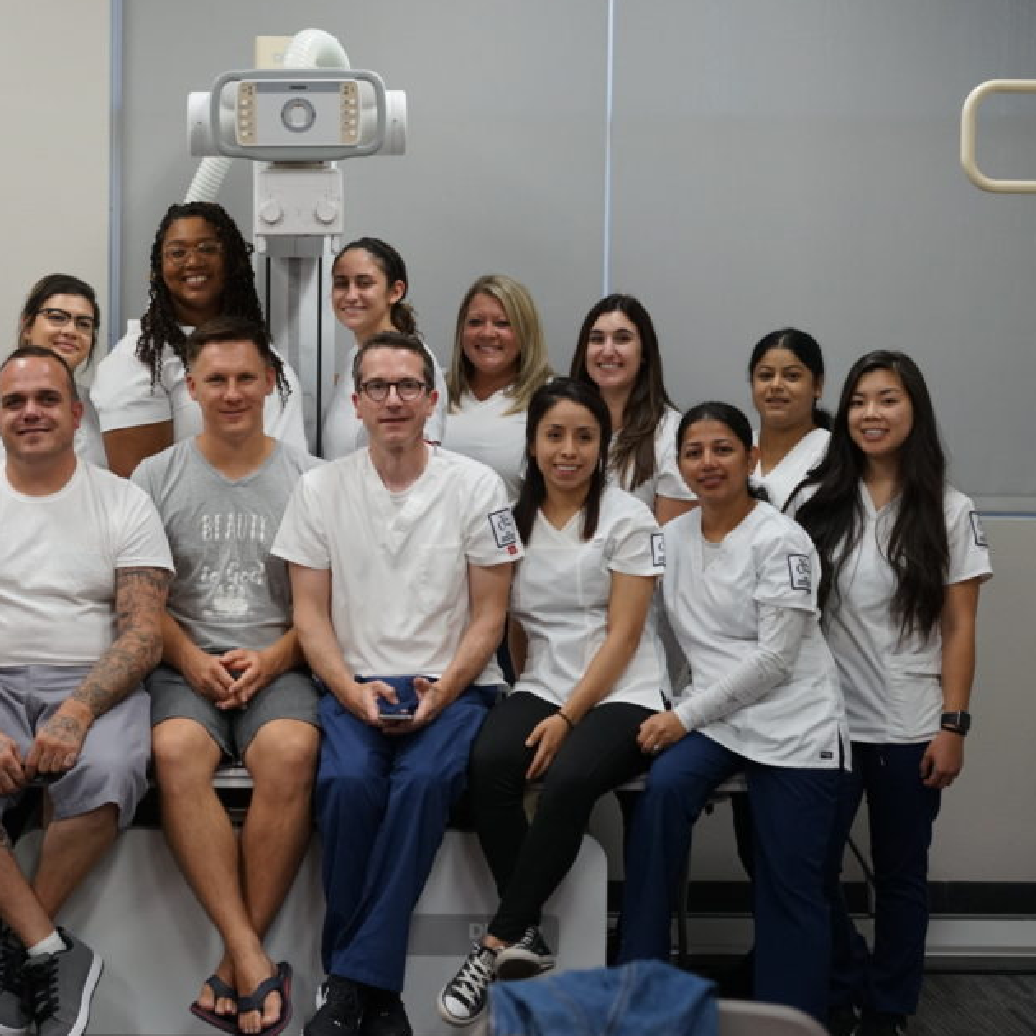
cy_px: 500
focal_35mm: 76
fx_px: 2573
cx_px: 311
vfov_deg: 22.8
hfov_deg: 22.6
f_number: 4
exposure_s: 1/160
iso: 1600
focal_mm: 55
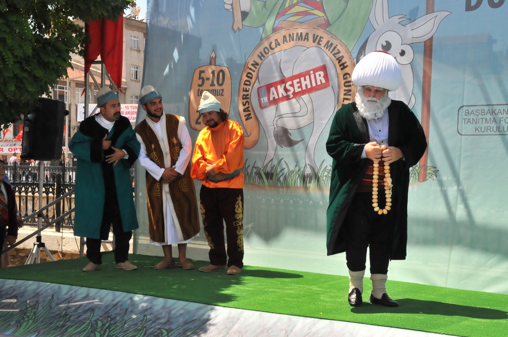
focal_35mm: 66
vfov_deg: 20.6
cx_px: 254
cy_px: 168
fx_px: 930
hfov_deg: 30.6
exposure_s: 1/640
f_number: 13
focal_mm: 44
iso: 800
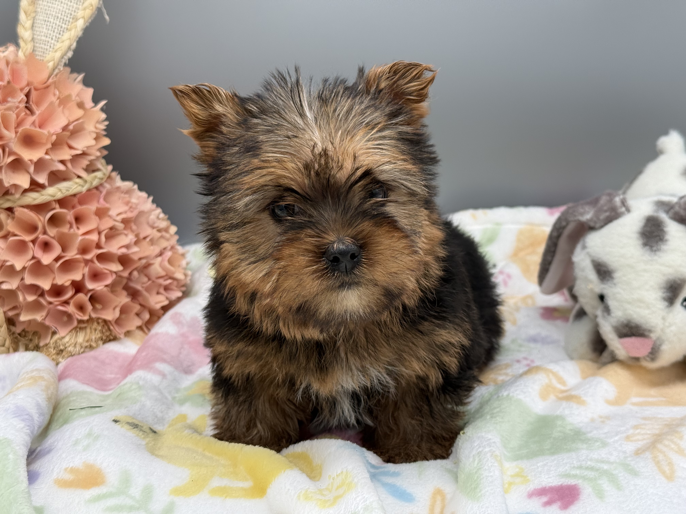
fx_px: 951
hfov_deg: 39.7
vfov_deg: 30.3
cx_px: 343
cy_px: 257
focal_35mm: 48
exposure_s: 1/375
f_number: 1.78
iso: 64
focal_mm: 6.76
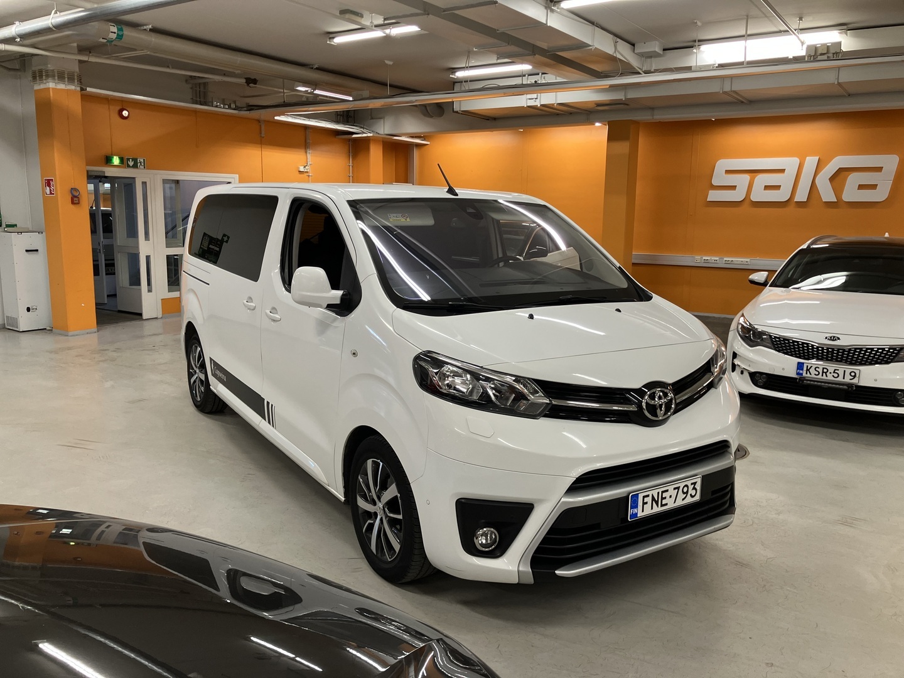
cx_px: 452
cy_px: 339
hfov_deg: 63.4
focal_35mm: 28
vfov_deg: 49.7
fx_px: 731
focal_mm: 3.99
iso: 80
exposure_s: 1/50
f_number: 1.8
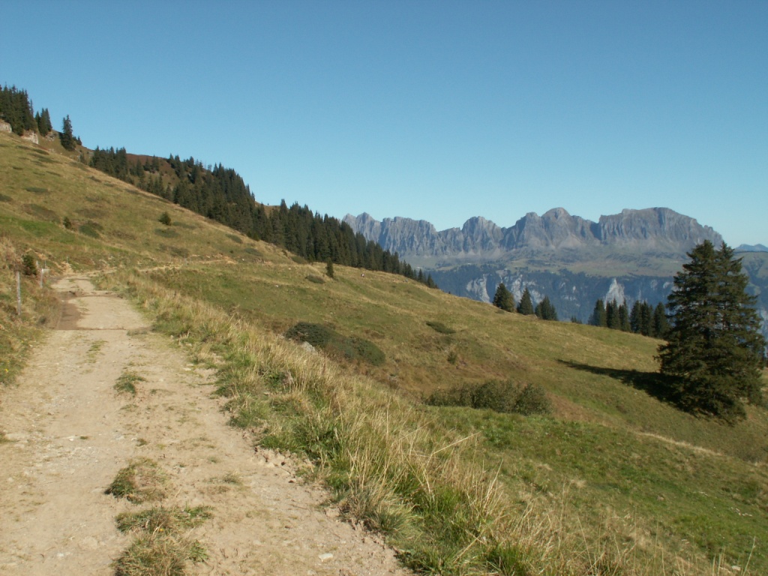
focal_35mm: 35
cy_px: 288
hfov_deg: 52.6
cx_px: 384
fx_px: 777
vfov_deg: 40.7
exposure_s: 1/200
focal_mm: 5.86
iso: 50
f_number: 7.1
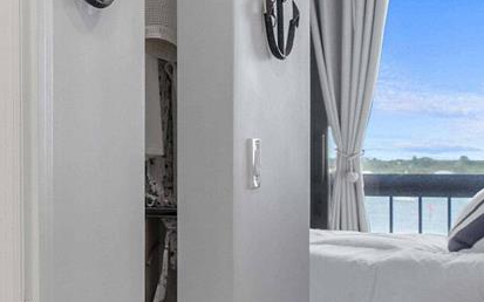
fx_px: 1134
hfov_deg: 19.1
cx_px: -357
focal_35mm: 86
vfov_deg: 15.2
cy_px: 179
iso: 100
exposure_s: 1/3
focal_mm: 17
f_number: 5.6
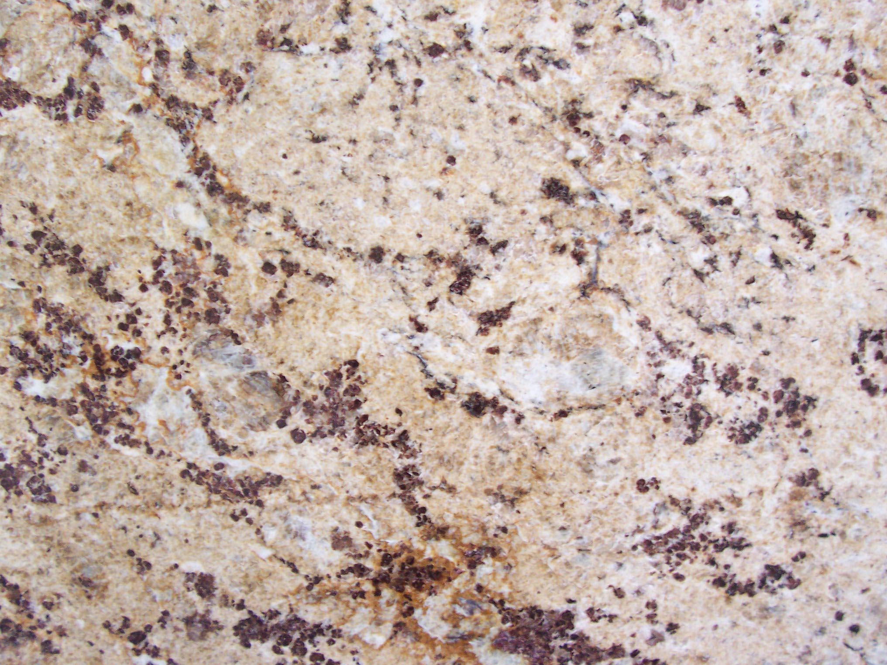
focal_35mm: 37
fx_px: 948
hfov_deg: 50.1
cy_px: 332
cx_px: 444
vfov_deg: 38.7
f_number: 2.8
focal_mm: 5.6
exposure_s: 1/20
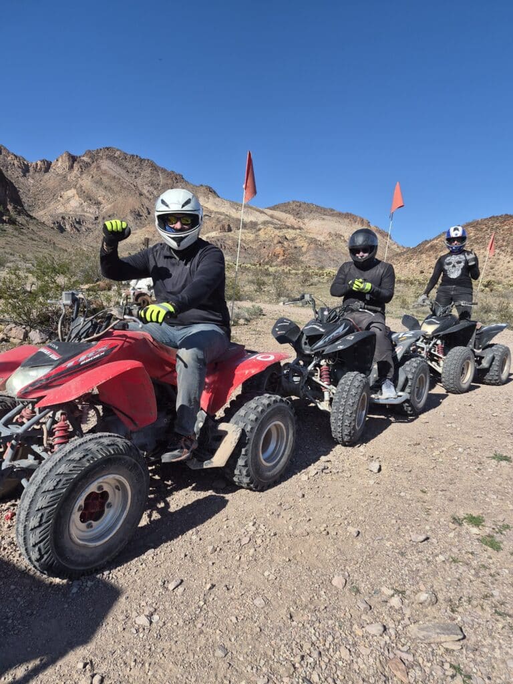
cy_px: 342
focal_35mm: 23
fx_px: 454
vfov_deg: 73.9
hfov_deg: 58.9
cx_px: 256
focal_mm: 5.4
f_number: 1.8
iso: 80
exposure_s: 1/5968
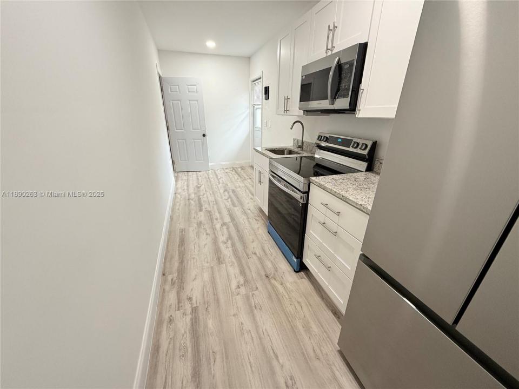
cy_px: 194
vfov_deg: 85.7
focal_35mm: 14
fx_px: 210
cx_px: 260
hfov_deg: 102.1
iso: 200
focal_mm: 2.22
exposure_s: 1/60
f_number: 2.2
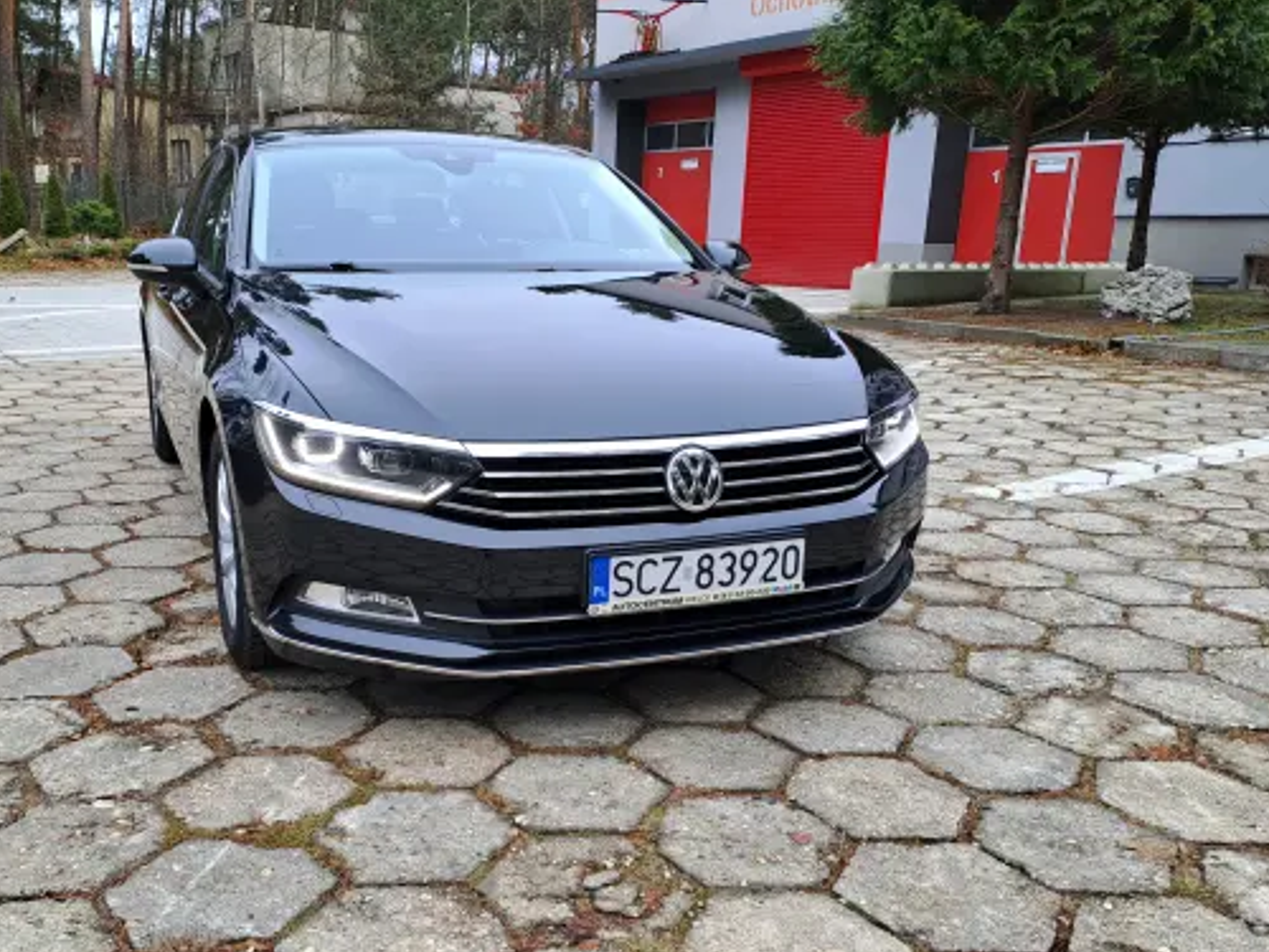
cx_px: 538
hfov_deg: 56.6
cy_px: 543
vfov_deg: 44.0
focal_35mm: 32
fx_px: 1173
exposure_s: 1/120
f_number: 1.8
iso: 32
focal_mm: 4.65
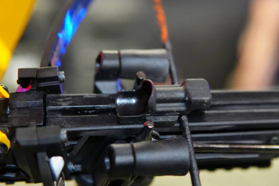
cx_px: 169
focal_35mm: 56
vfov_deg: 24.2
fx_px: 434
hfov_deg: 35.5
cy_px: 85
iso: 6400
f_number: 2
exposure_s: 1/125
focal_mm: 30
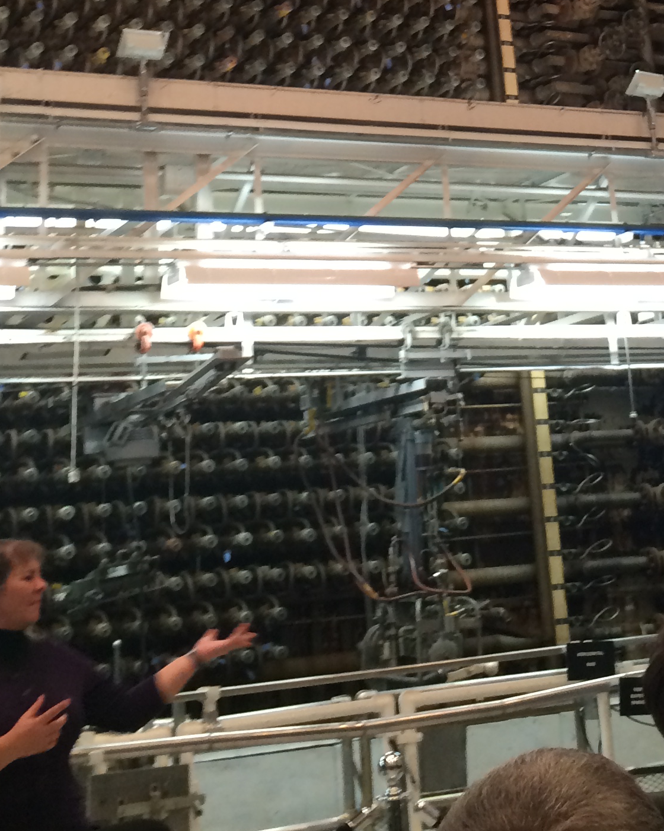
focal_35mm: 66
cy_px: -26
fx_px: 1621
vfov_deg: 26.9
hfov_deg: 23.0
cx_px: 486
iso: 100
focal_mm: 4.15
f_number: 2.2
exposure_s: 1/30
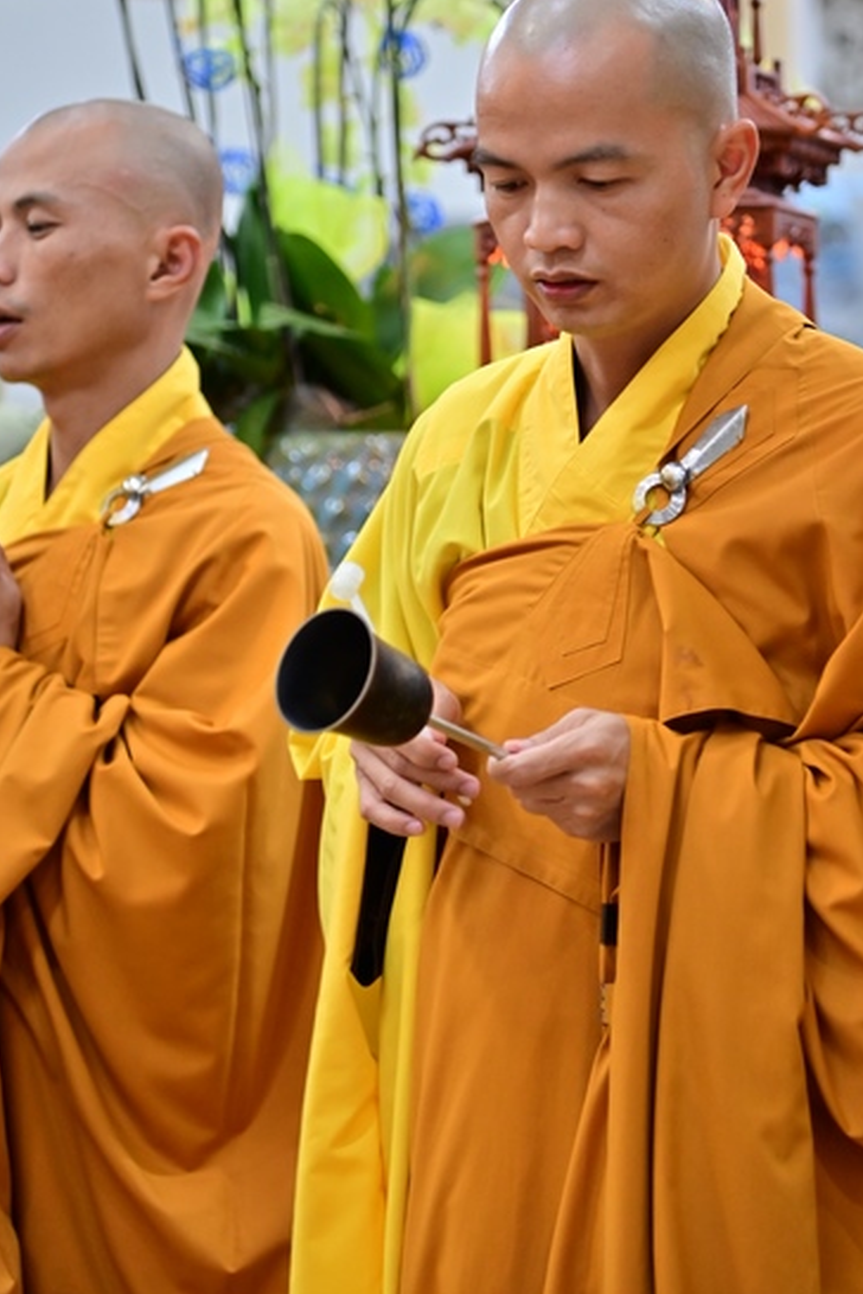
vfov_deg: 16.4
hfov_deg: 11.0
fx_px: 4494
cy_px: 597
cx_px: 509
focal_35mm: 125
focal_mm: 105
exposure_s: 1/60
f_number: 4
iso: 1600
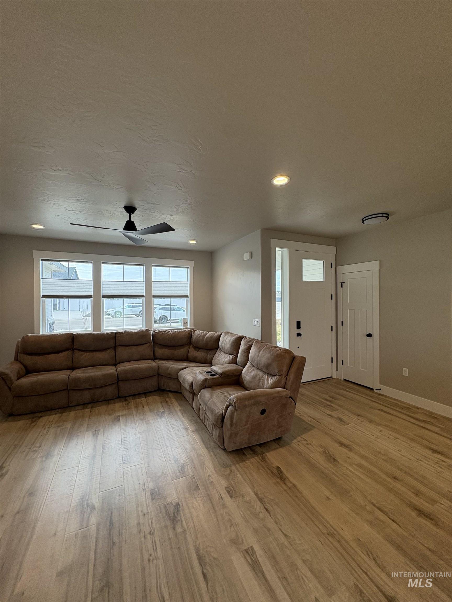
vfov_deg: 102.1
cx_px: 226
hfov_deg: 85.7
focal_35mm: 14
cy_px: 301
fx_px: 244
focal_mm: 2.22
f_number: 2.2
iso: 160
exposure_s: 1/120
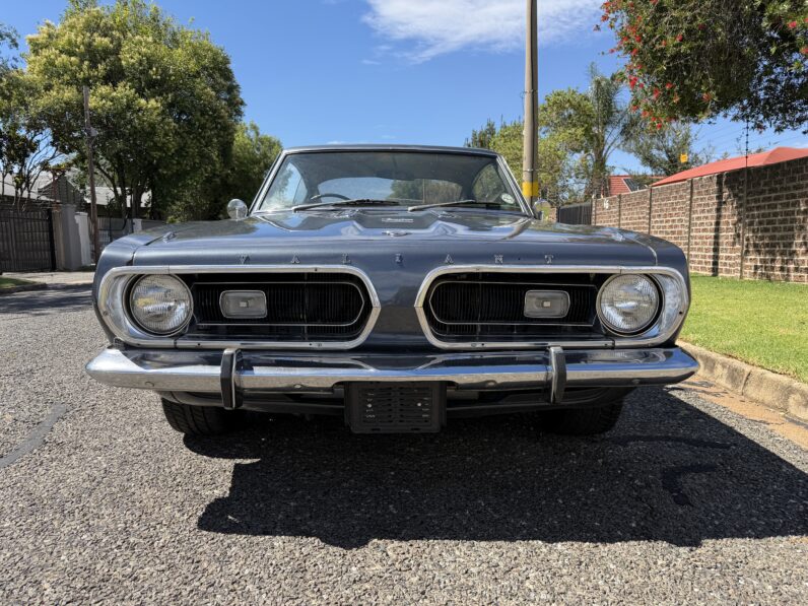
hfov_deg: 71.6
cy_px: 303
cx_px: 404
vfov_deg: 56.8
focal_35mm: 24
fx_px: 560
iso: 80
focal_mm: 6.76
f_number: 1.78
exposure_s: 1/2169
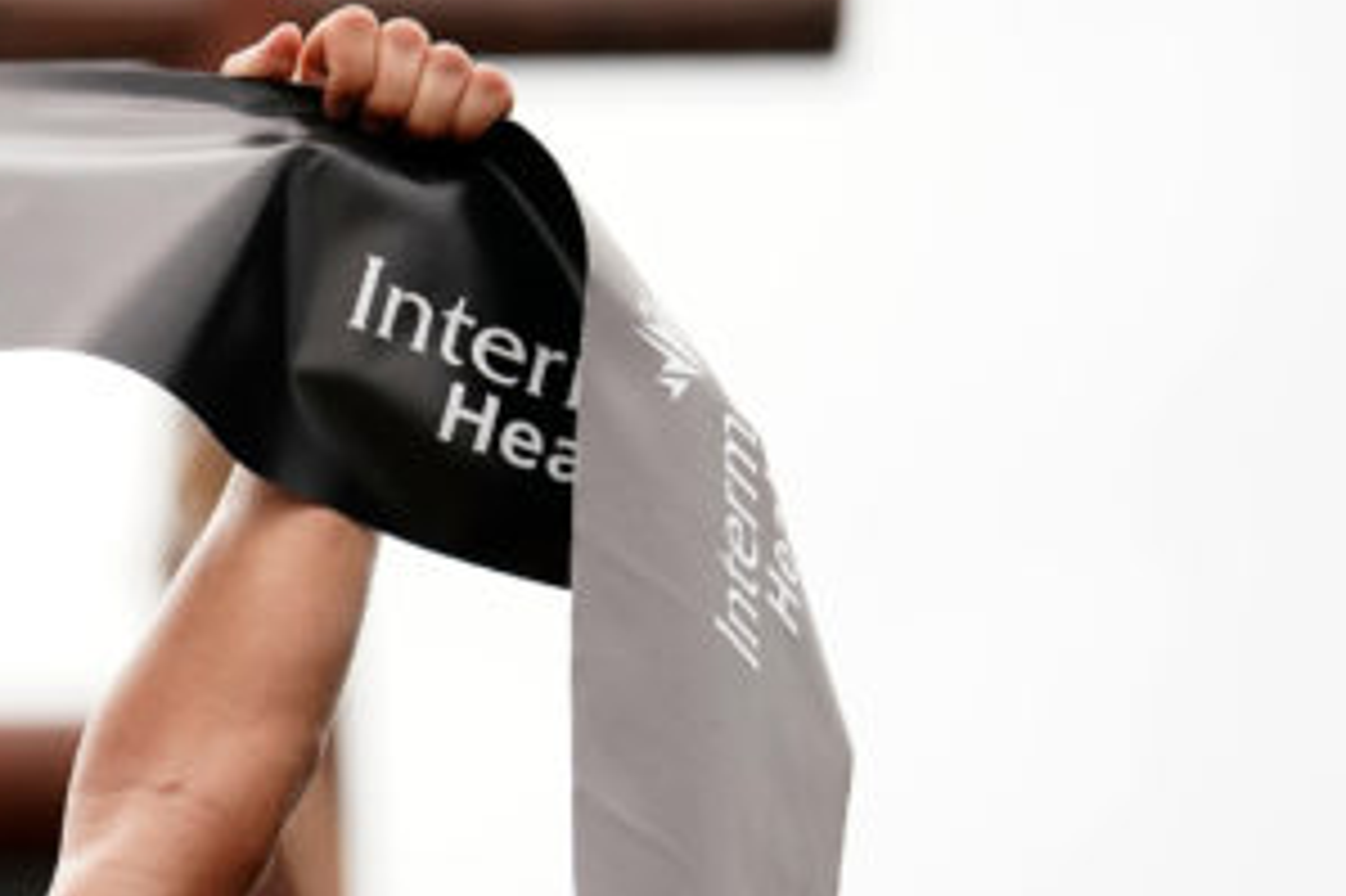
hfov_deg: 6.1
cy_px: 864
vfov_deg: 4.1
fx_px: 12480
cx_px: -347
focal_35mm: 334
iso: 2000
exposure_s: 1/4000
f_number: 3.2
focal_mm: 130
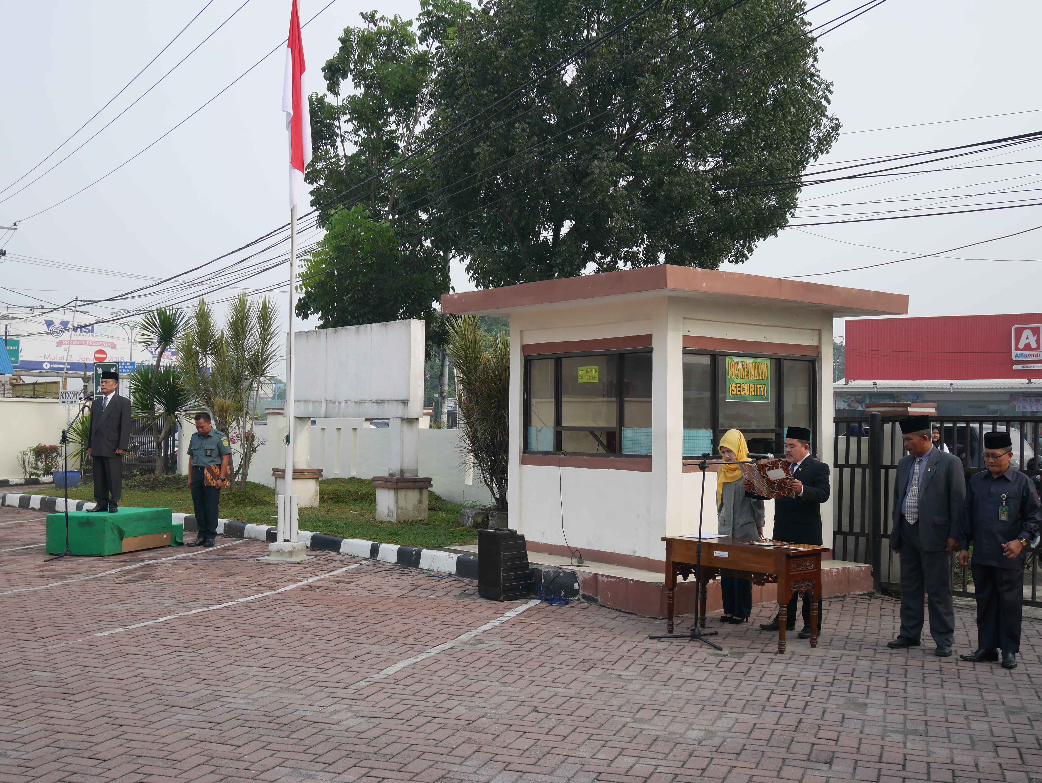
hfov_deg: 46.8
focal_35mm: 40
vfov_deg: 36.0
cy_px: 392
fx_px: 1205
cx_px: 521
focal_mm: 20
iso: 200
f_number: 4.6
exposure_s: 1/500
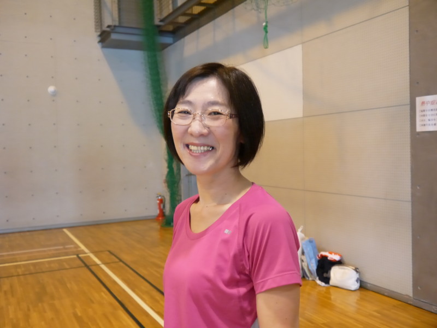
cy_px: 164
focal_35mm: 36
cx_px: 218
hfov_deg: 51.4
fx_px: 454
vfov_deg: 39.7
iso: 1250
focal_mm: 18
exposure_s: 1/60
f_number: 4.1
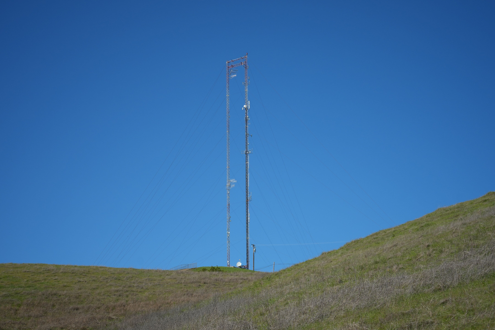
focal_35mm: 72
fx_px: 990
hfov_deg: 28.1
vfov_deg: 18.9
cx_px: 248
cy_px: 165
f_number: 5.6
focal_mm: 72
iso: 400
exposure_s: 1/2500
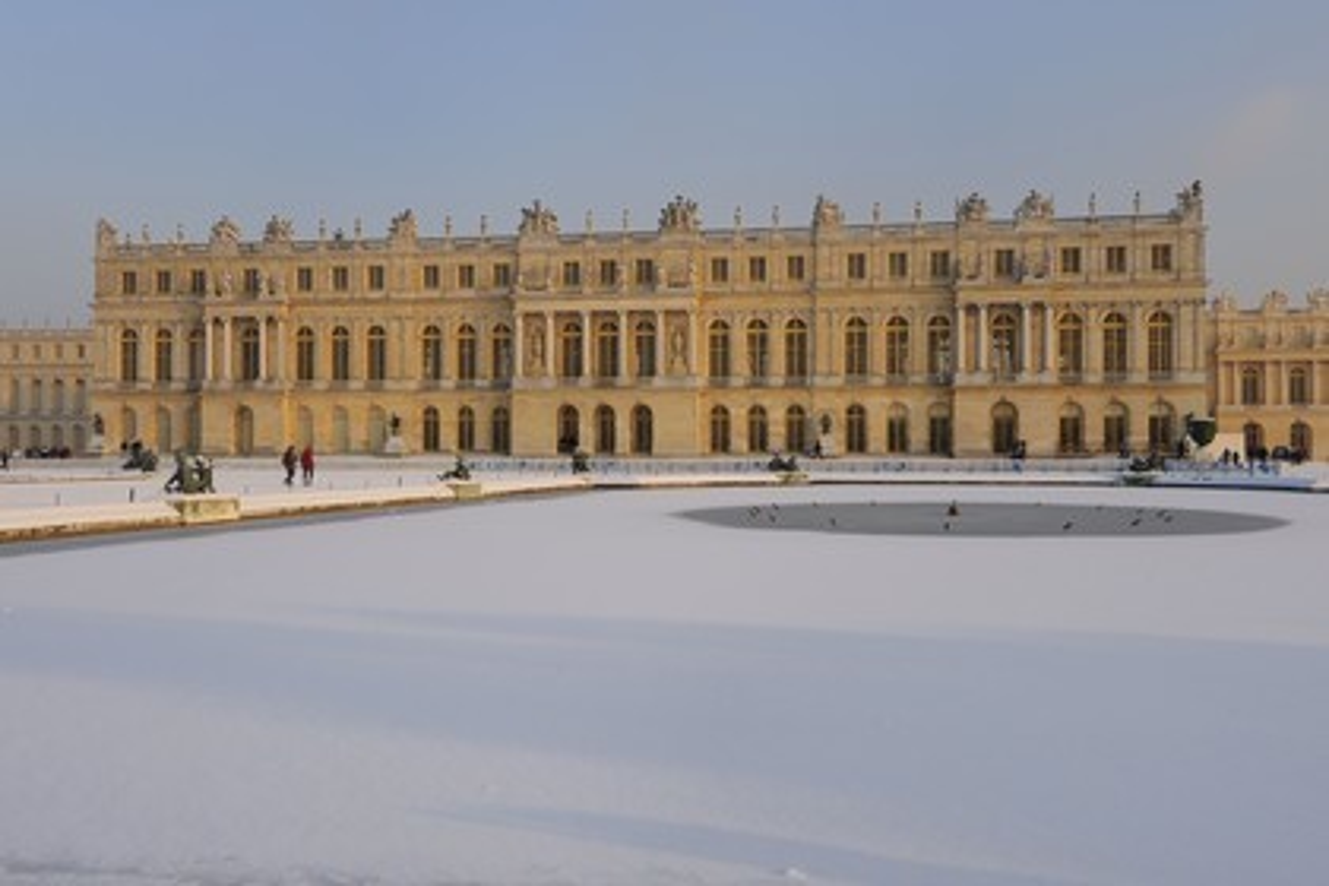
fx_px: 1477
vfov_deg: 33.4
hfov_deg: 48.5
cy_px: 443
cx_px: 664
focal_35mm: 40
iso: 200
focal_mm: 40
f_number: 10
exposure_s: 1/160
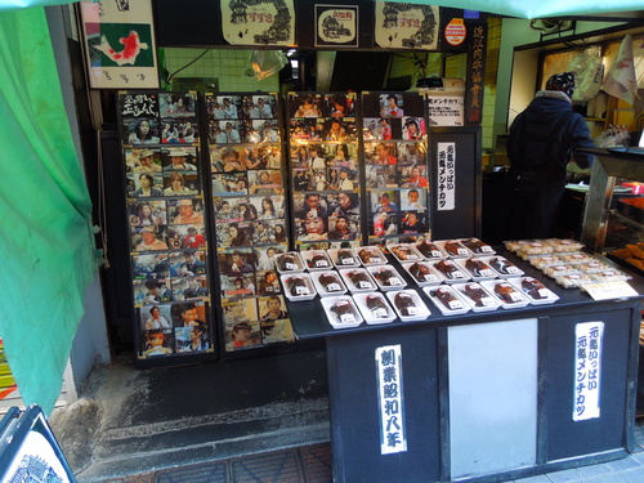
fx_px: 465
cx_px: 322
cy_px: 242
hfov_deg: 69.4
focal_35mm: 25
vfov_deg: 54.9
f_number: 3.3
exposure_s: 1/30
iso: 100
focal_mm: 4.5
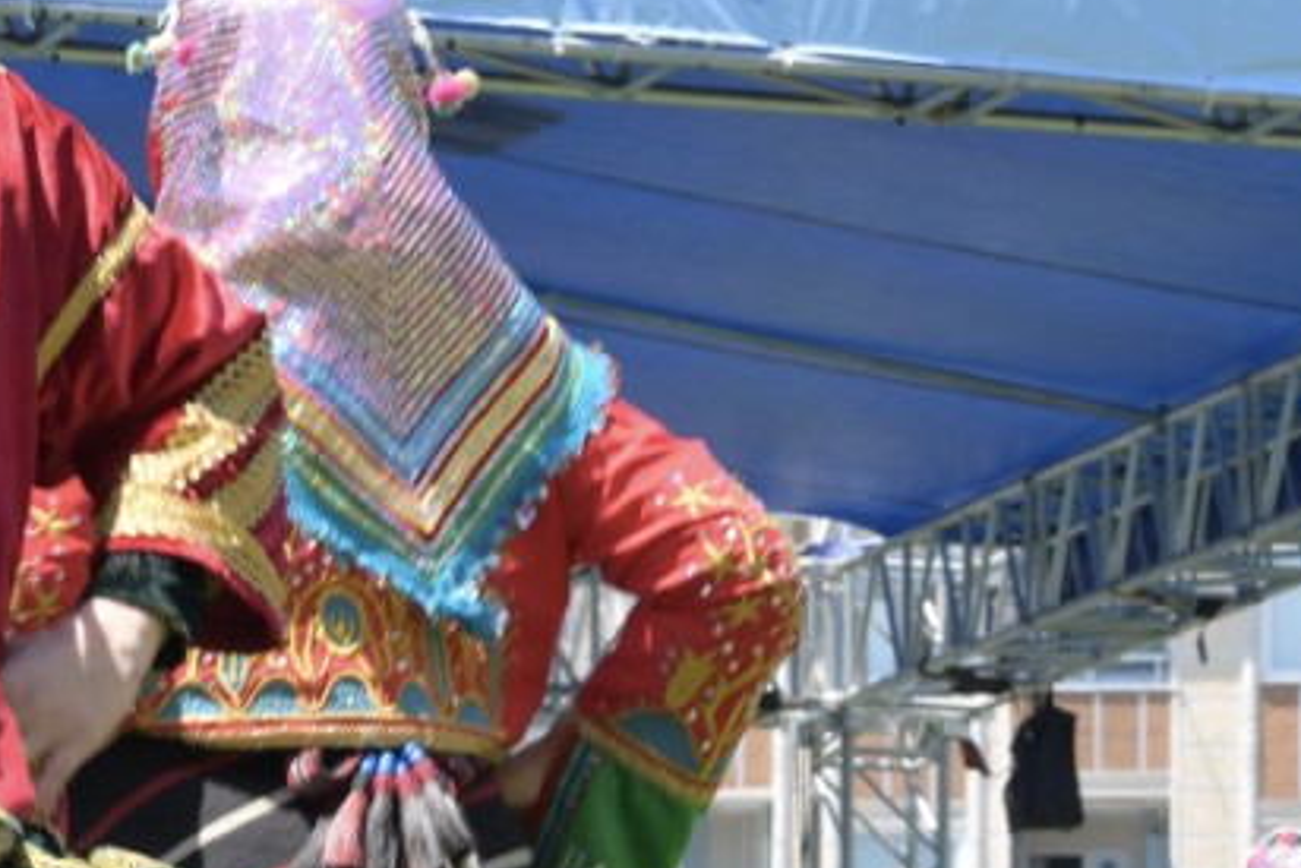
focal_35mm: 236
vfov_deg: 5.8
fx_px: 8531
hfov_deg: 8.7
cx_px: 774
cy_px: 720
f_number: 8
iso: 125
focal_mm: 60
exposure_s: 1/200
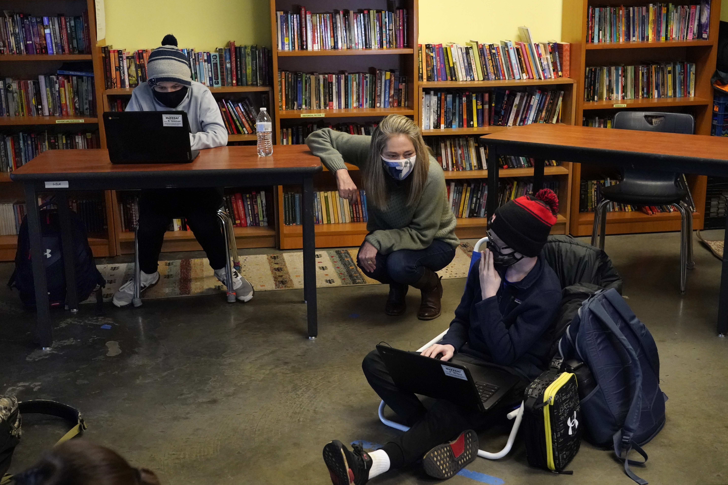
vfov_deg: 31.2
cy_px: 242
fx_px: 869
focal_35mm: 43
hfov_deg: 45.4
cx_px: 364
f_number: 5.6
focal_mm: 43
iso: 12800
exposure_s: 1/400
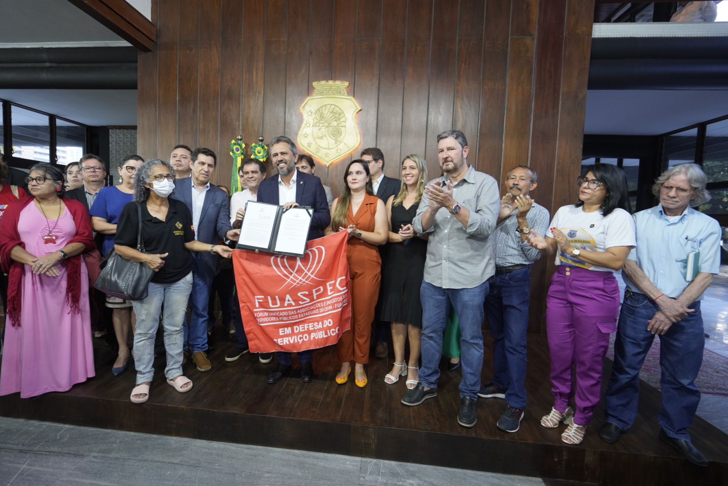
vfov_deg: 70.4
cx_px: 351
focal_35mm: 17
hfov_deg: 93.2
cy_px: 237
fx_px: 344
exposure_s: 1/200
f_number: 4
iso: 1250
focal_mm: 16
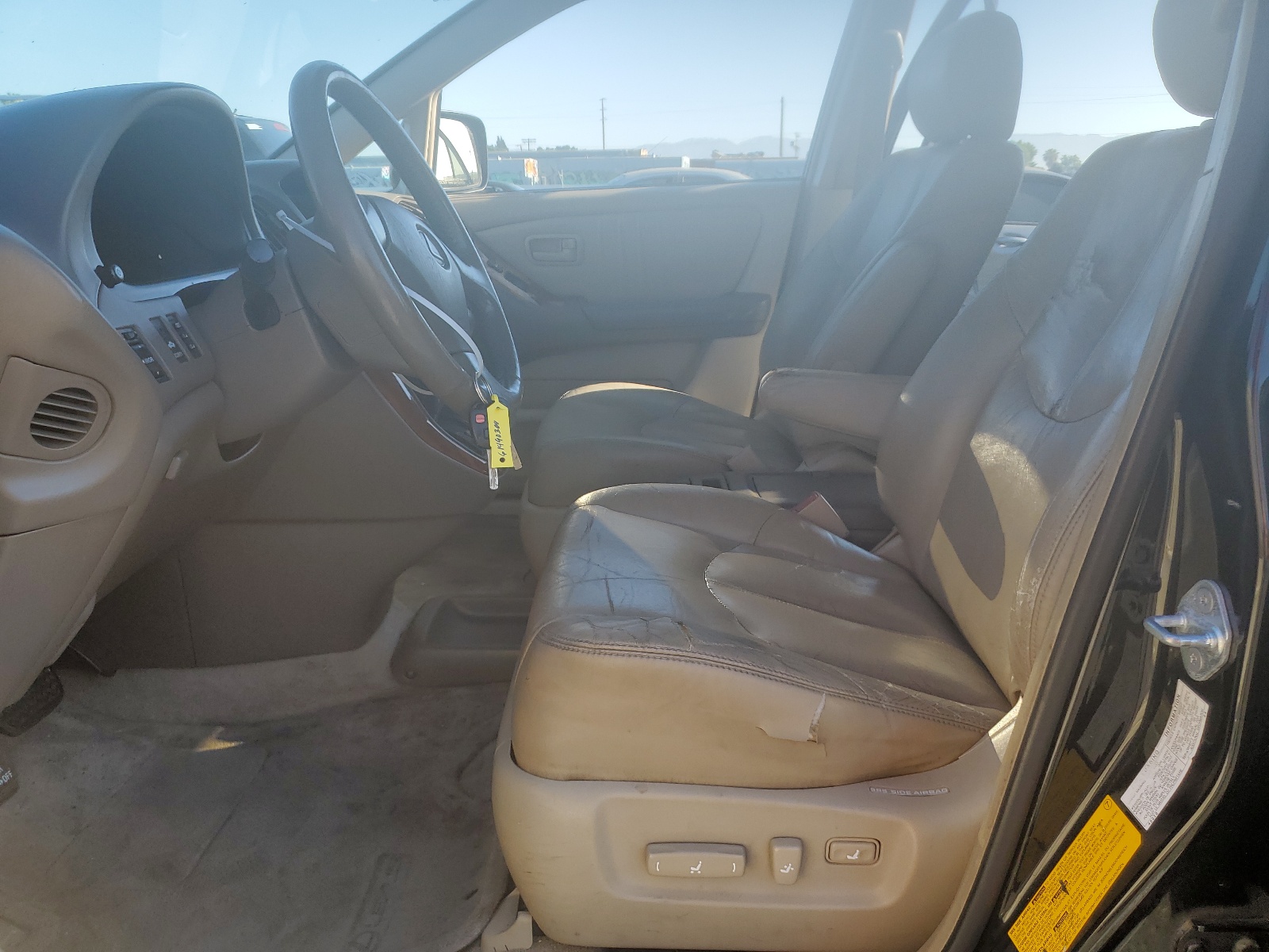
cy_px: 476
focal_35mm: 26
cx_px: 634
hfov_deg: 67.3
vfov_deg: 53.1
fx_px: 953
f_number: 1.5
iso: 50
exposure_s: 1/667
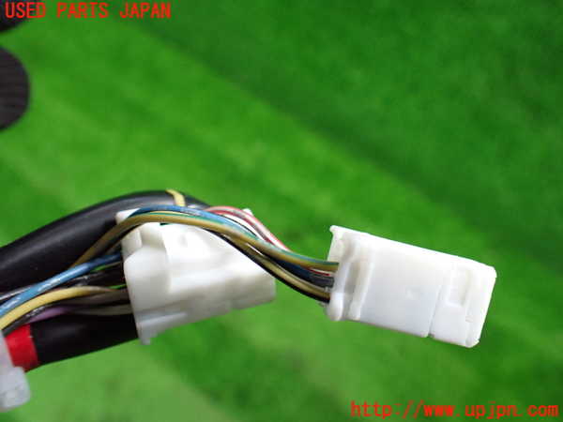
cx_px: 282
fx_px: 488
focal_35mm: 30
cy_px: 211
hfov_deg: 60.0
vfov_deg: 46.8
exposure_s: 1/60
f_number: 2.3
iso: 800
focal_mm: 5.4
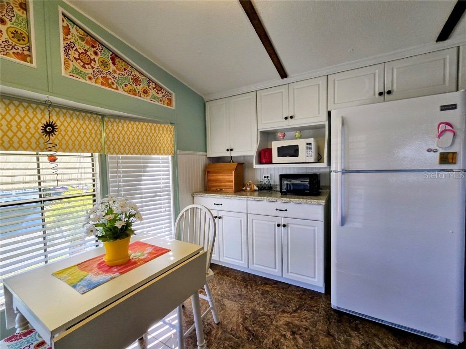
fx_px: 175
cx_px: 233
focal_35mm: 13
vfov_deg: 89.9
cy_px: 174
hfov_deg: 106.2
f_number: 2.2
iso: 100
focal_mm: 2.2
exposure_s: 1/120
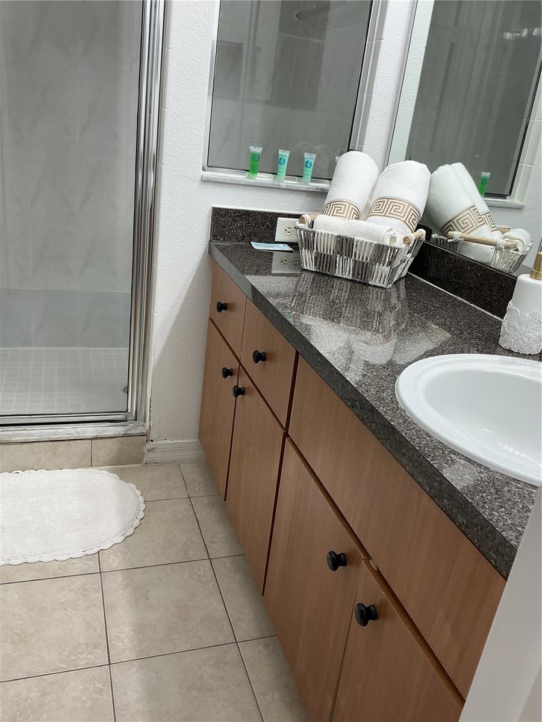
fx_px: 605
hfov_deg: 48.2
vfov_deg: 61.7
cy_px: 361
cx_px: 271
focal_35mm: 29
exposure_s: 1/60
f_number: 1.8
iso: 40
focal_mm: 3
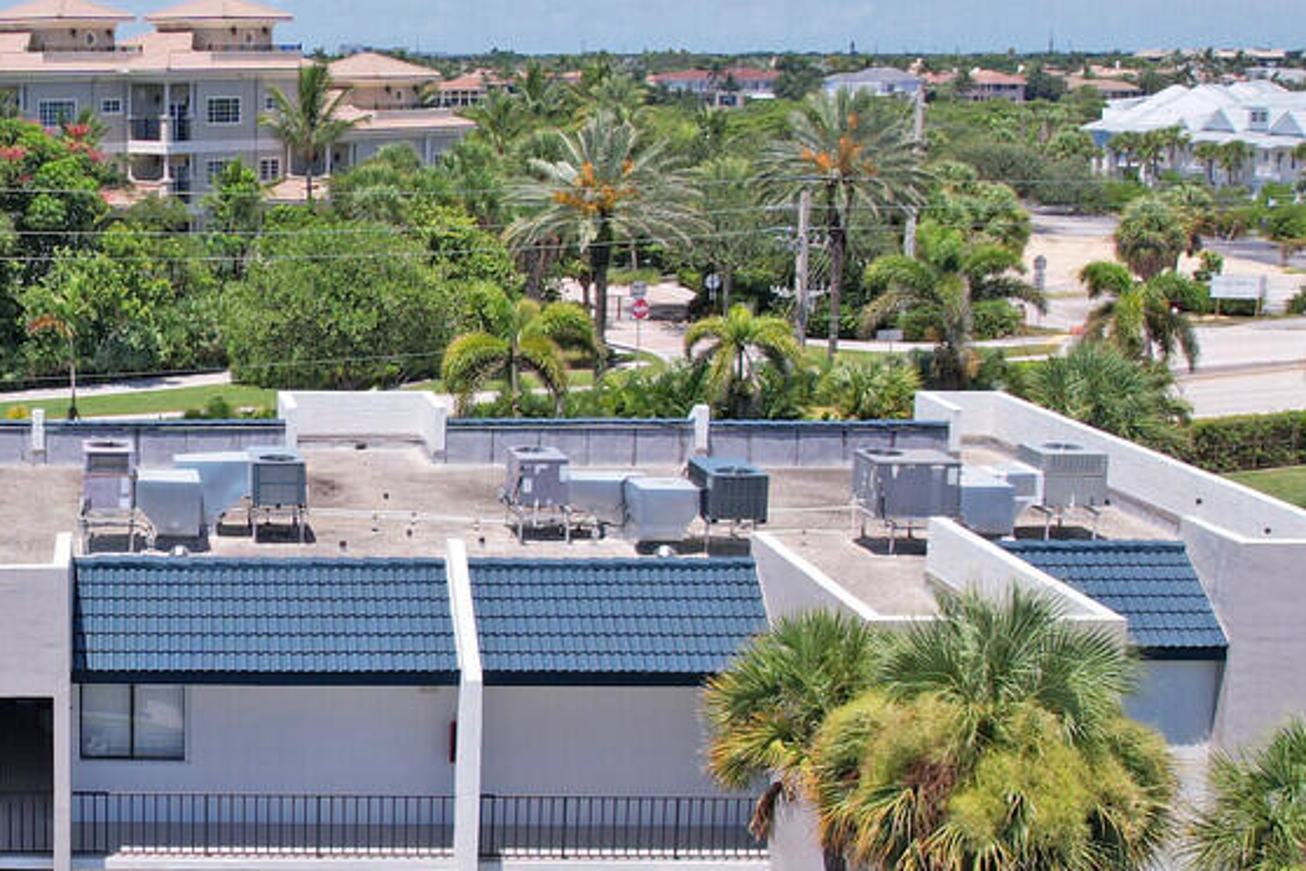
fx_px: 2285
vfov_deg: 21.5
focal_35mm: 63
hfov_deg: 29.7
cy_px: 515
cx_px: -4
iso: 140
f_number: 2.8
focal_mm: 8.38
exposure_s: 1/2500
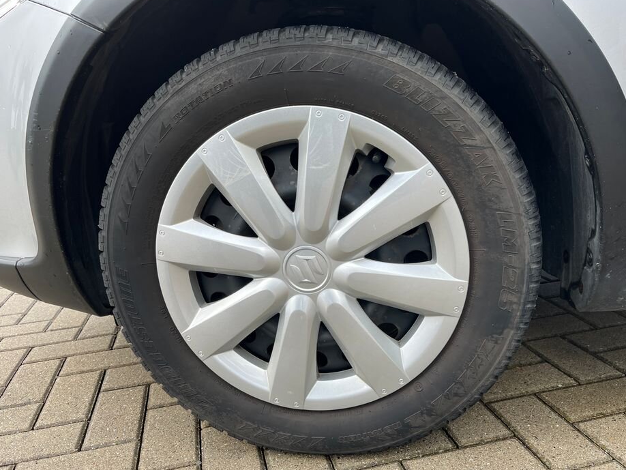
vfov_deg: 48.2
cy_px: 252
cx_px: 322
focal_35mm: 29
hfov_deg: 61.6
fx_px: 525
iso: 40
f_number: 1.6
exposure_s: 1/224
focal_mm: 5.1
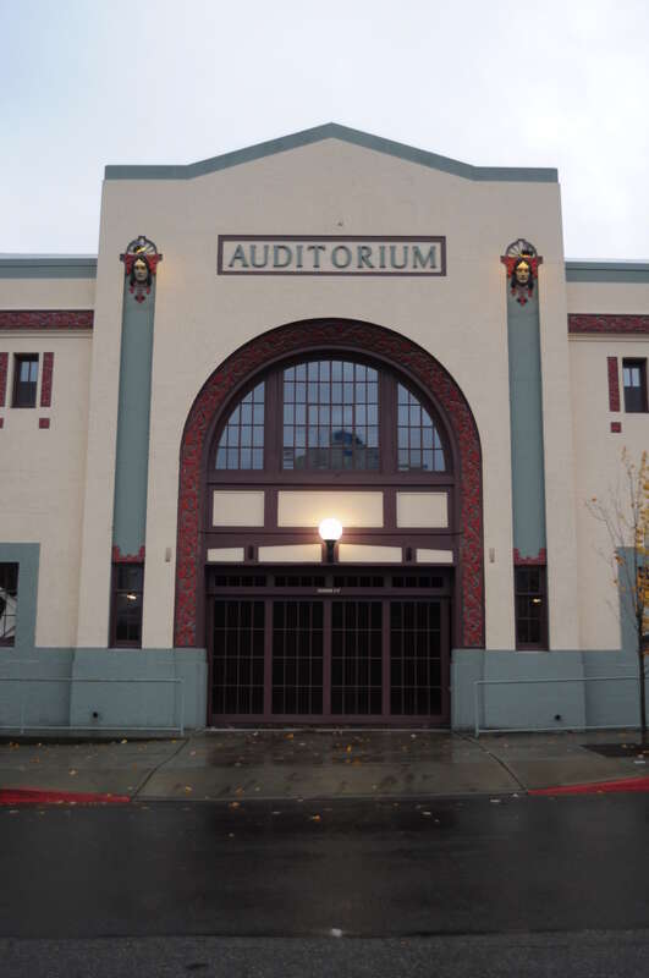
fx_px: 976
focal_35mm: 36
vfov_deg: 53.2
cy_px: 489
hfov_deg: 36.8
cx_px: 324
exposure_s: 1/80
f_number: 4.5
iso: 200
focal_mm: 24
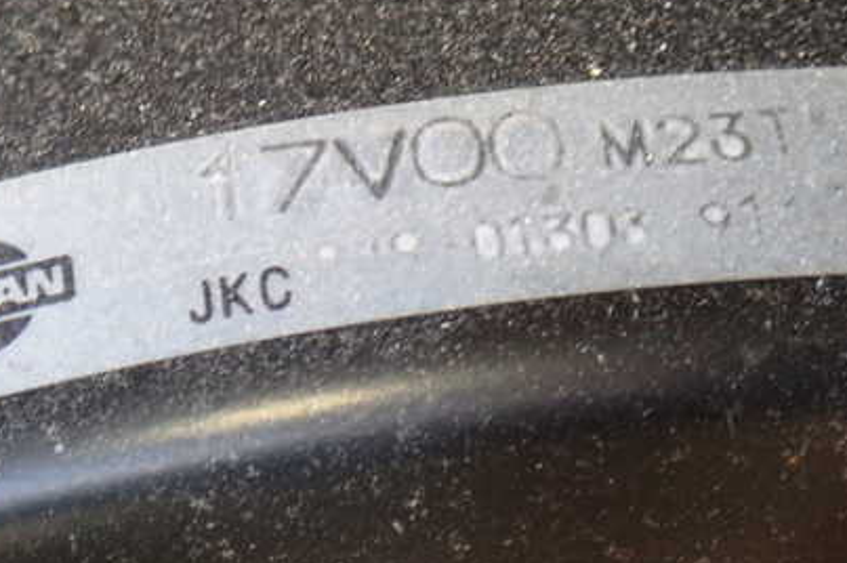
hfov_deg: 13.3
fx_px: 3644
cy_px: 273
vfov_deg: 8.8
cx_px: 332
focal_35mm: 155
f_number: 4.9
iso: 800
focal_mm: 18
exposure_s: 1/60
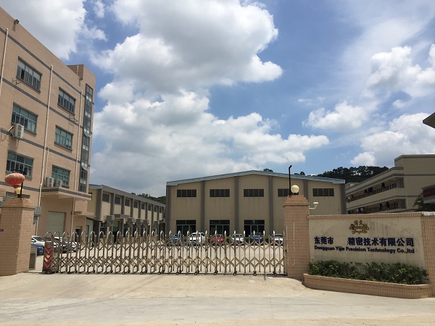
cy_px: 163
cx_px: 218
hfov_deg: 61.7
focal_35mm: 29
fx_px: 364
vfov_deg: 48.2
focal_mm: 4.15
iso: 32
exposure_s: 1/4405
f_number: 2.2
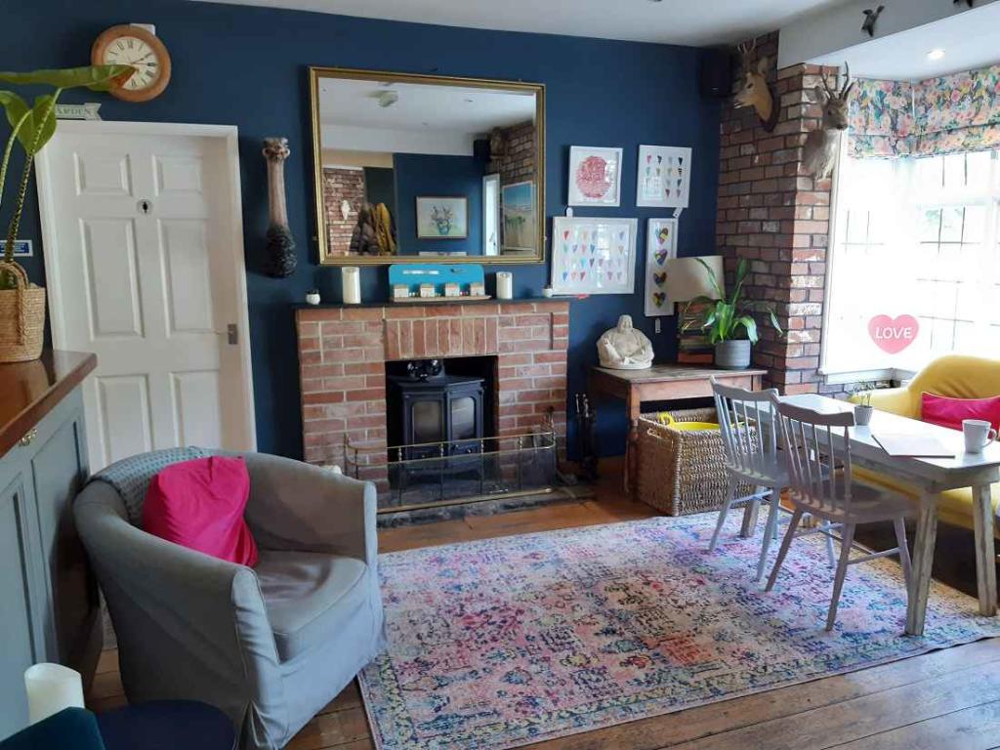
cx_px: 500
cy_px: 375
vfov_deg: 53.1
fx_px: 751
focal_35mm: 26
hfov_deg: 67.3
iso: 250
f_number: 1.7
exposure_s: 1/50
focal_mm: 3.92
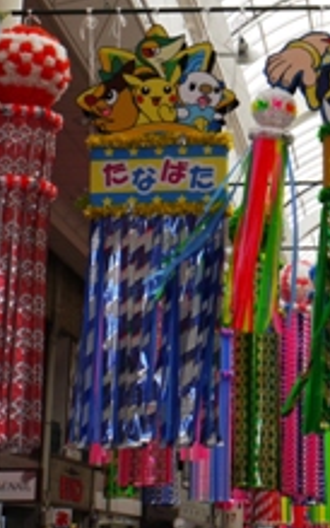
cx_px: 393
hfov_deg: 14.0
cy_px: 130
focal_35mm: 91
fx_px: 1309
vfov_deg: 22.6
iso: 100
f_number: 5.6
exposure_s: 1/160
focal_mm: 21
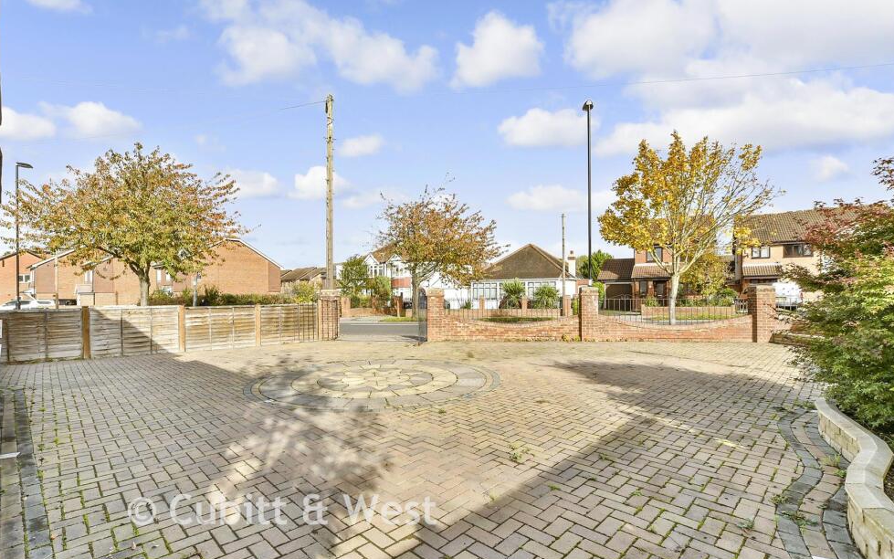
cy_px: 296
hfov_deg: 97.8
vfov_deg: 71.2
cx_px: 431
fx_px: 390
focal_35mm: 16
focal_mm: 10
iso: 160
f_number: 8
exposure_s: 1/160
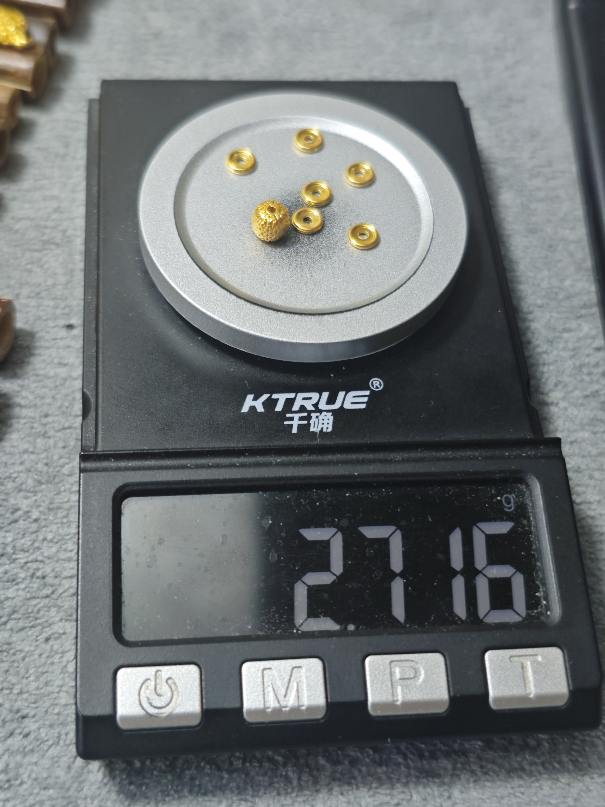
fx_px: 1072
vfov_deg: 41.2
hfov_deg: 31.5
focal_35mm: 46
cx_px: 302
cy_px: 404
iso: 50
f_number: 1.42
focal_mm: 6.68
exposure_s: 1/148
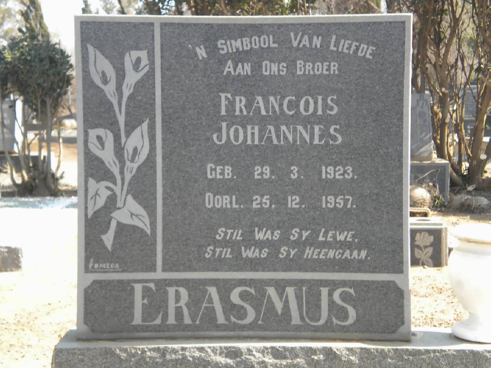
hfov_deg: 28.6
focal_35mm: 68
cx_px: 246
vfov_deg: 21.6
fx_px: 965
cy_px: 184
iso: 80
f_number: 4.6
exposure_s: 1/114
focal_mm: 12.3
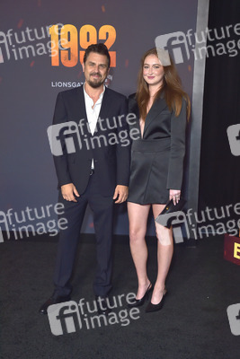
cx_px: 120
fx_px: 440
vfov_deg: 44.5
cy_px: 180
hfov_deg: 30.5
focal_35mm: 44
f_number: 6.3
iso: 640
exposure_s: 1/250
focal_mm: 44
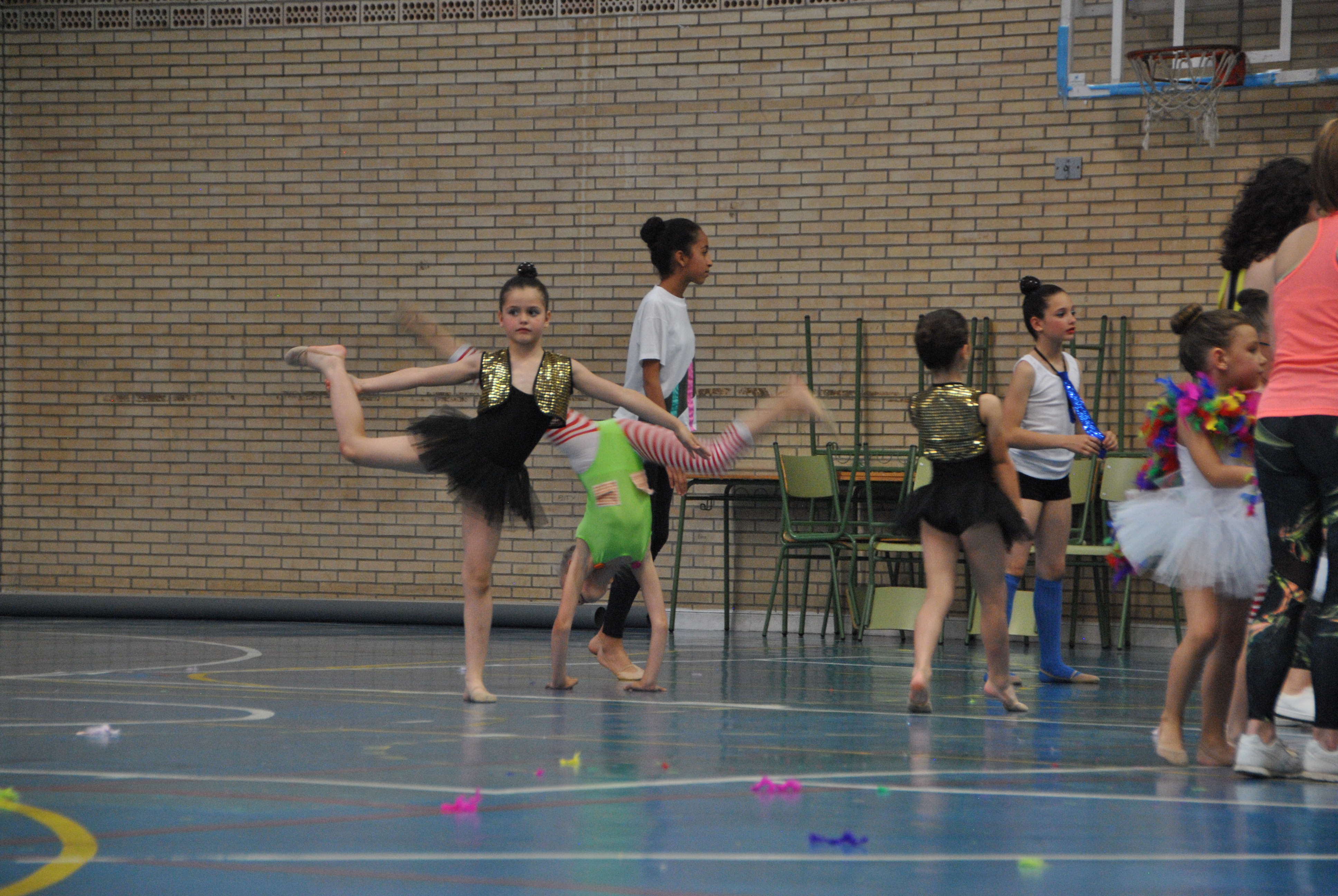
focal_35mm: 153
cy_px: 448
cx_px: 669
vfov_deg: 9.0
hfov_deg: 13.4
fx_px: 5693
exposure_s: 1/80
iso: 800
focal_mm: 102
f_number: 5.6
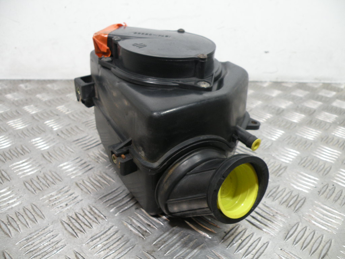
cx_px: 172
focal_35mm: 27
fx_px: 269
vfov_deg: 51.4
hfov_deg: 65.3
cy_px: 130
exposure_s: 1/81
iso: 112
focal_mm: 4.7
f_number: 2.8
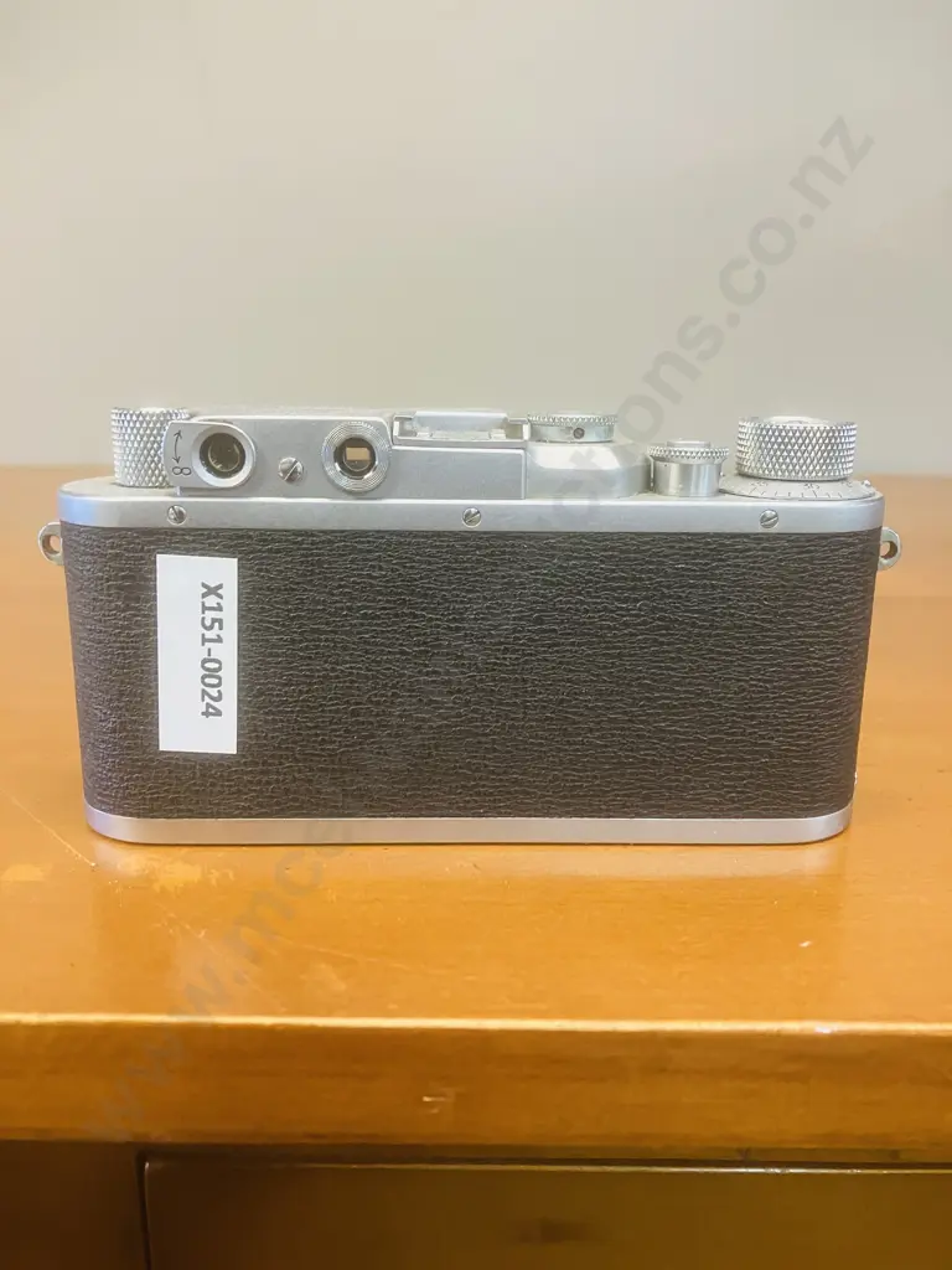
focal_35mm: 28
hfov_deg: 49.7
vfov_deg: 63.4
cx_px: 476
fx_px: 1027
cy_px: 635
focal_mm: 3.99
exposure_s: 1/50
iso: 320
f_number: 1.8
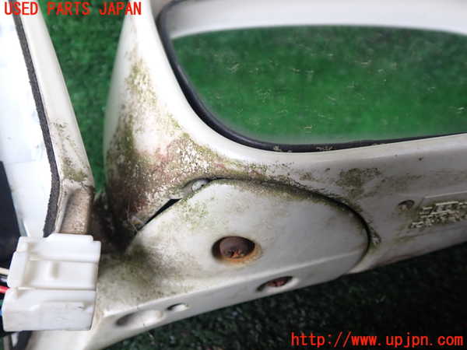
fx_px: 405
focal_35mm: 30
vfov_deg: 46.8
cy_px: 175
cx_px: 234
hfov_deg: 60.0
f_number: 2.3
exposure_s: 1/60
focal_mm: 5.4
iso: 160
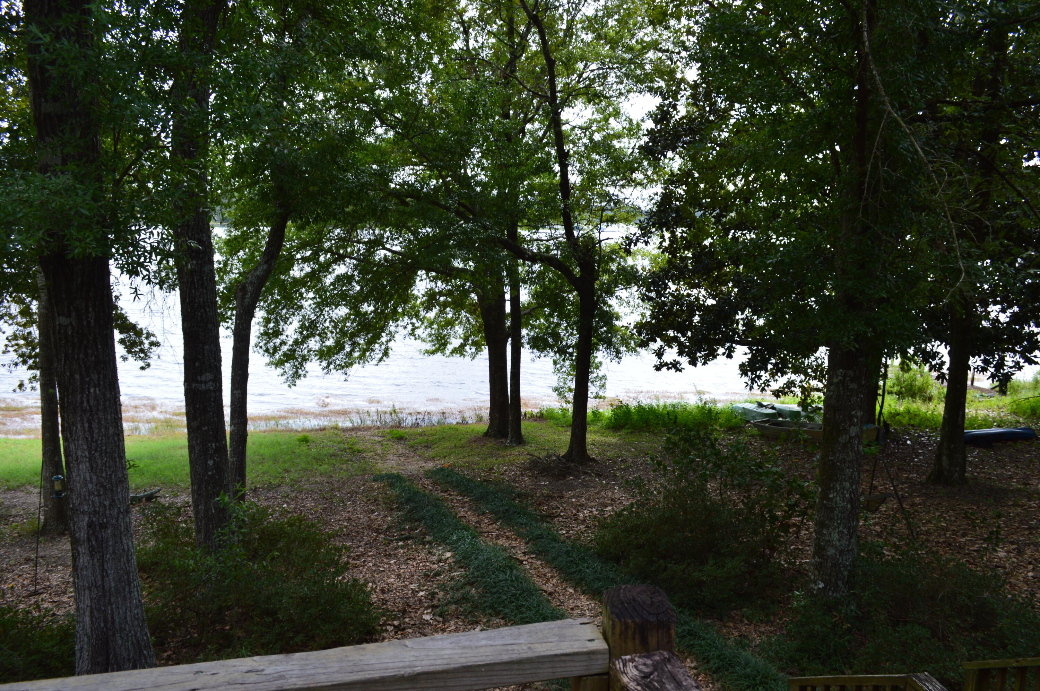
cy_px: 346
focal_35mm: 27
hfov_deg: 67.4
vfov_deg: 47.8
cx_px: 520
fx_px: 779
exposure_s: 1/100
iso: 100
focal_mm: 18
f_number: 6.3
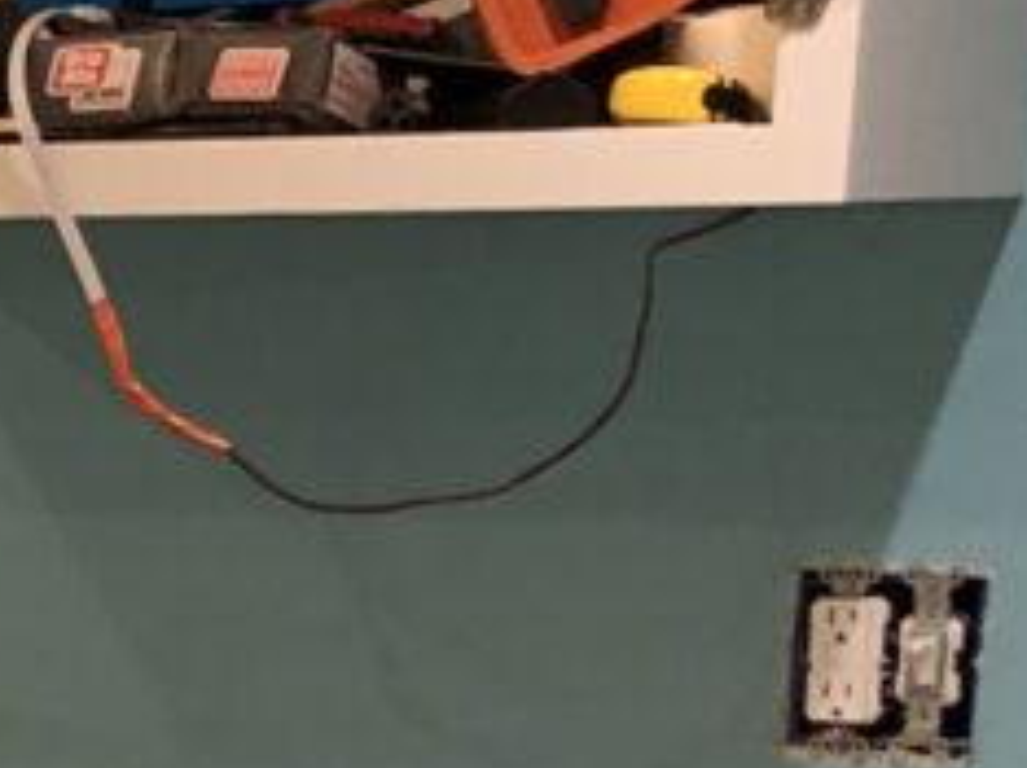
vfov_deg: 7.5
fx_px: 5453
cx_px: -1264
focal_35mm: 184
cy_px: 1808
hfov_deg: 9.7
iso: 32
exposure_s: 1/24
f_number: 1.8
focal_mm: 4
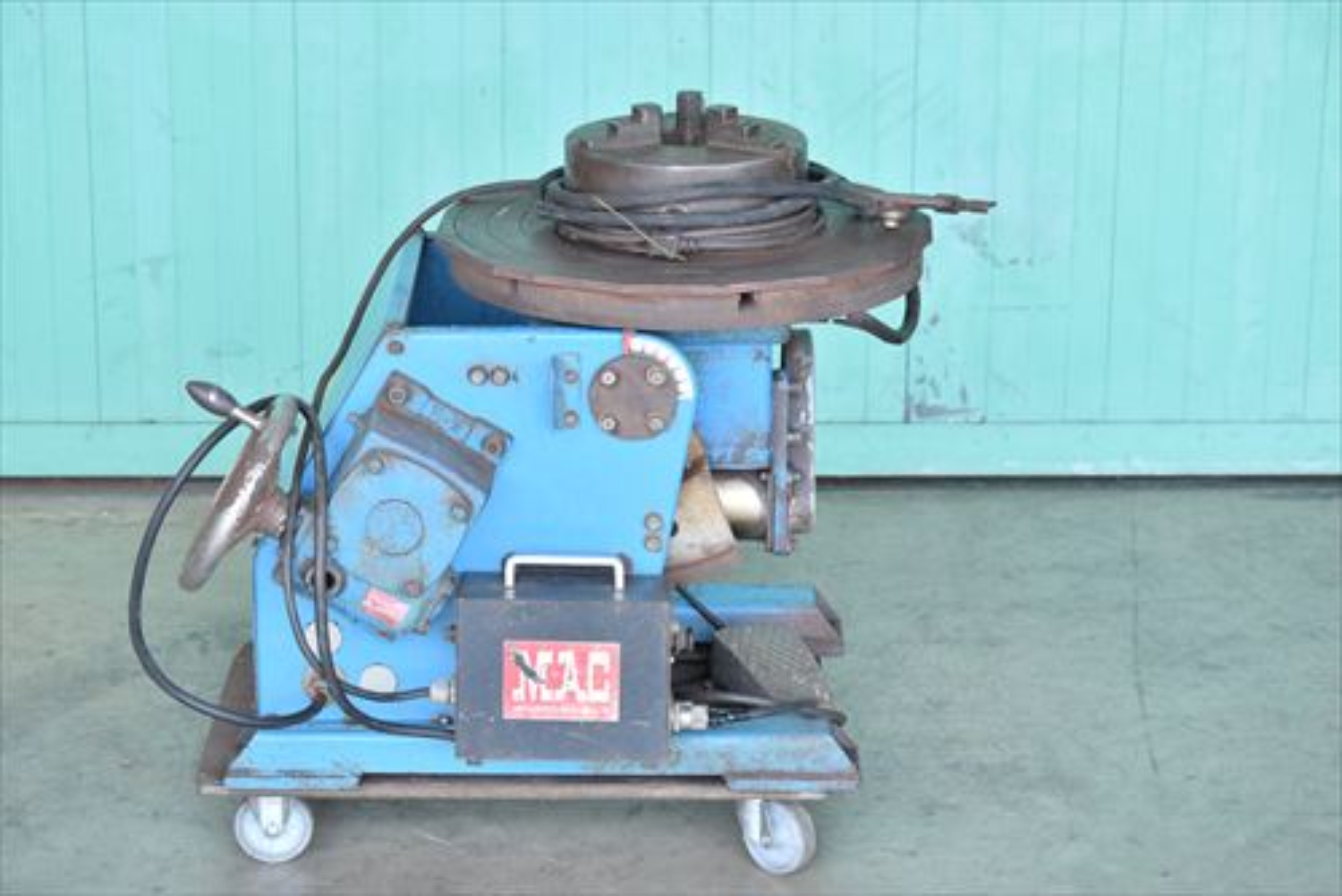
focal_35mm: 93
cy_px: 448
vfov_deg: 14.7
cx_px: 671
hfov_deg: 21.9
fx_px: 3469
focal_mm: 62
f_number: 6.3
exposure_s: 1/400
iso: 1250
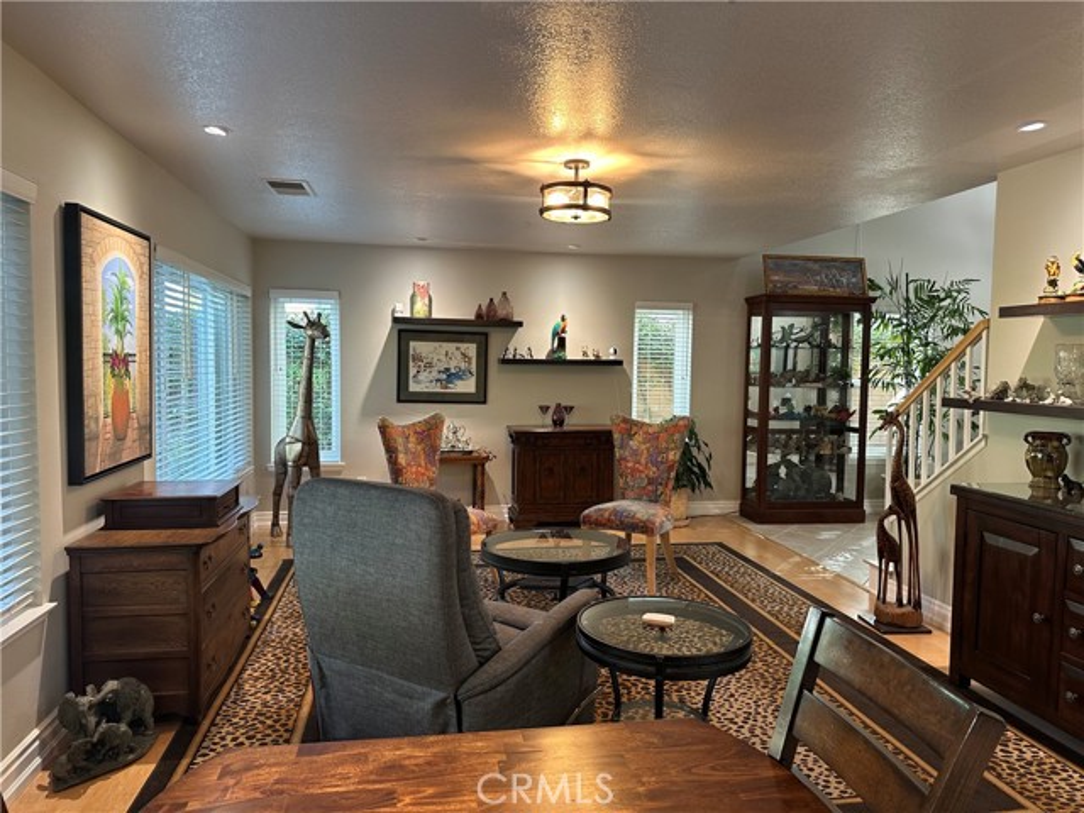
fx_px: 752
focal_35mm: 24
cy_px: 406
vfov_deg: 56.8
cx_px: 542
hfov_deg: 71.6
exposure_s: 1/60
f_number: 1.78
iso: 125
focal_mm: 6.86
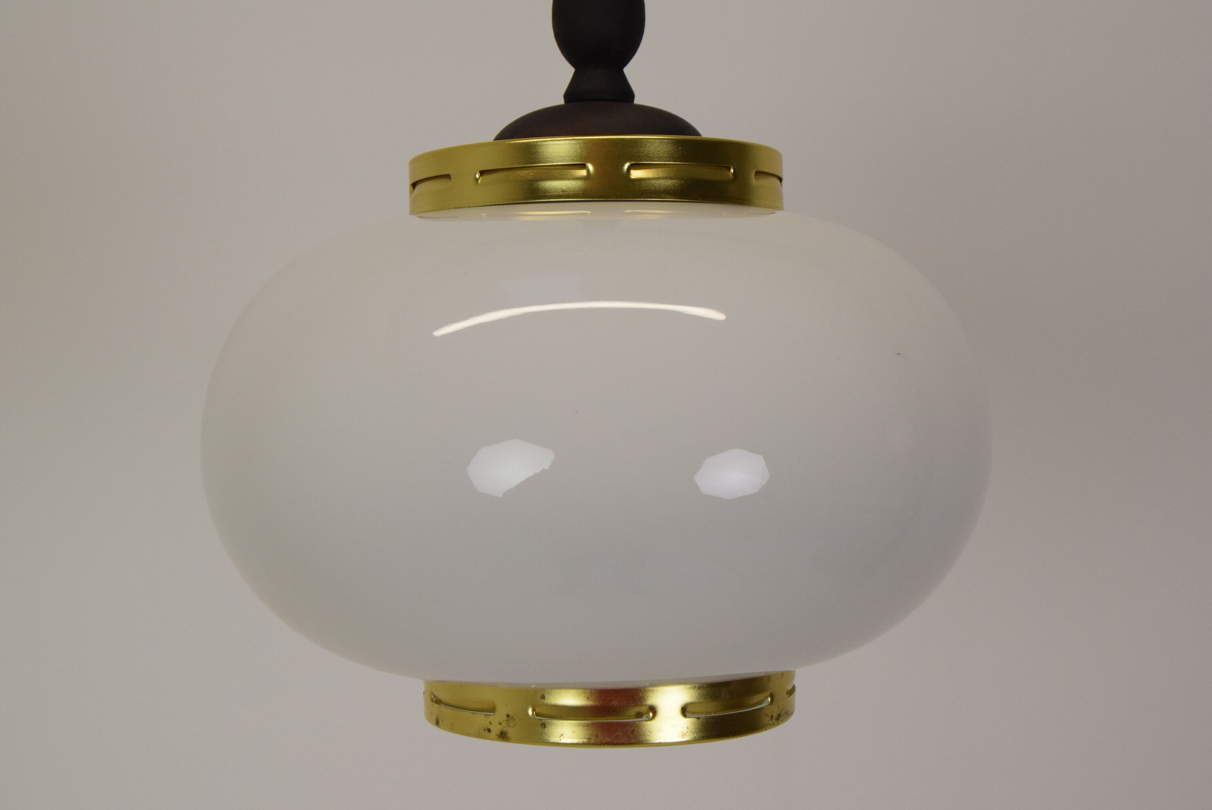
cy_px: 405
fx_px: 1769
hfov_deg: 37.8
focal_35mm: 52
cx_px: 606
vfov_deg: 25.8
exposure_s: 1/320
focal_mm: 35
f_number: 9
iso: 1600
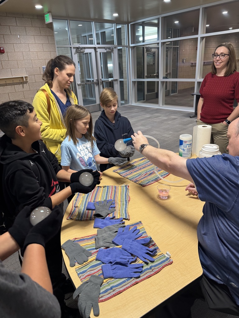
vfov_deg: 71.6
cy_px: 159
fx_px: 221
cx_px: 120
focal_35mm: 24
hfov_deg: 56.8
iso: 250
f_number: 1.78
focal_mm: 6.76
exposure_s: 1/60
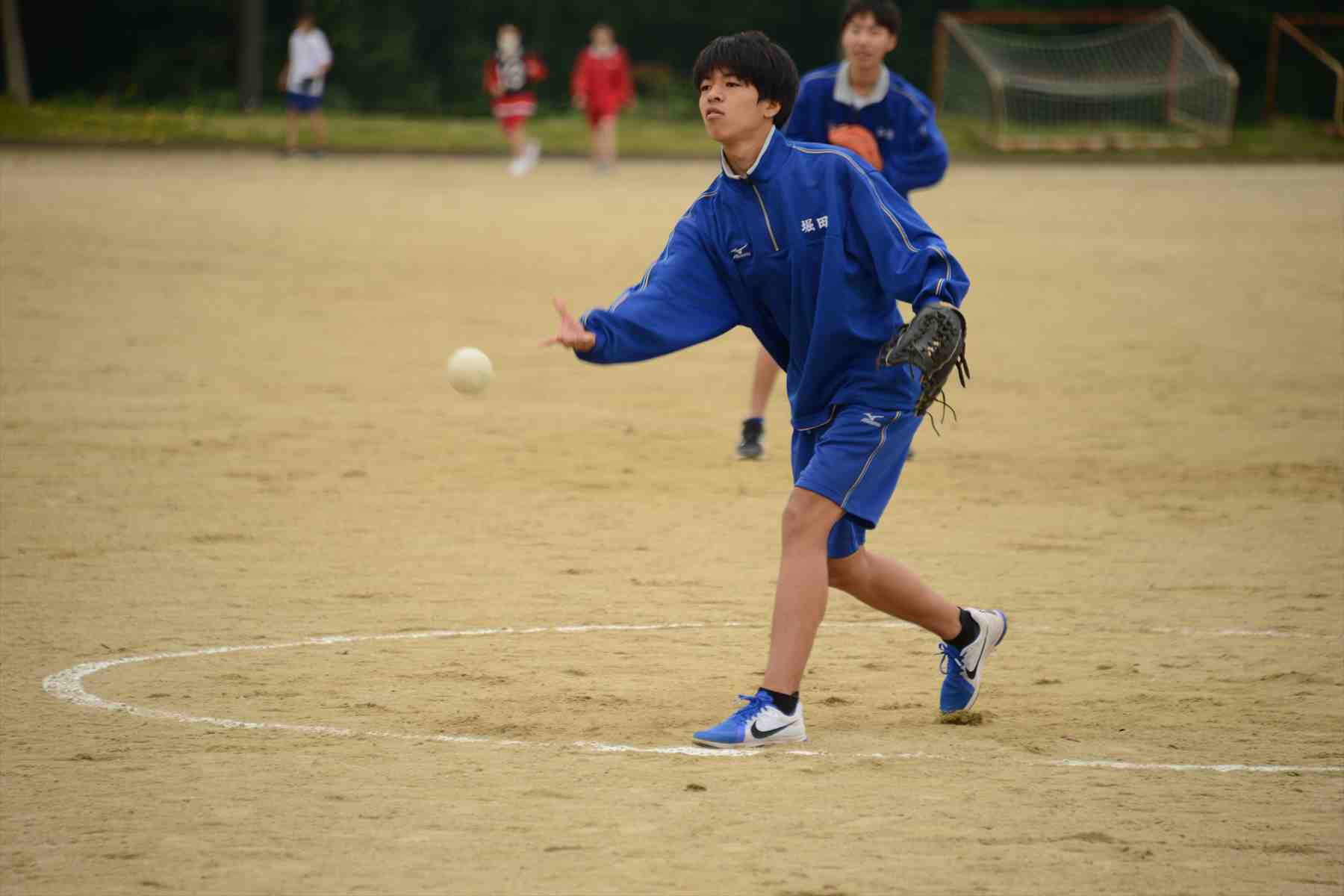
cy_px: 448
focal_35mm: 300
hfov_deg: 6.9
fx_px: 11199
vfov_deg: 4.6
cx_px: 672
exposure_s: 1/400
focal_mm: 300
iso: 400
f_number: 5.6
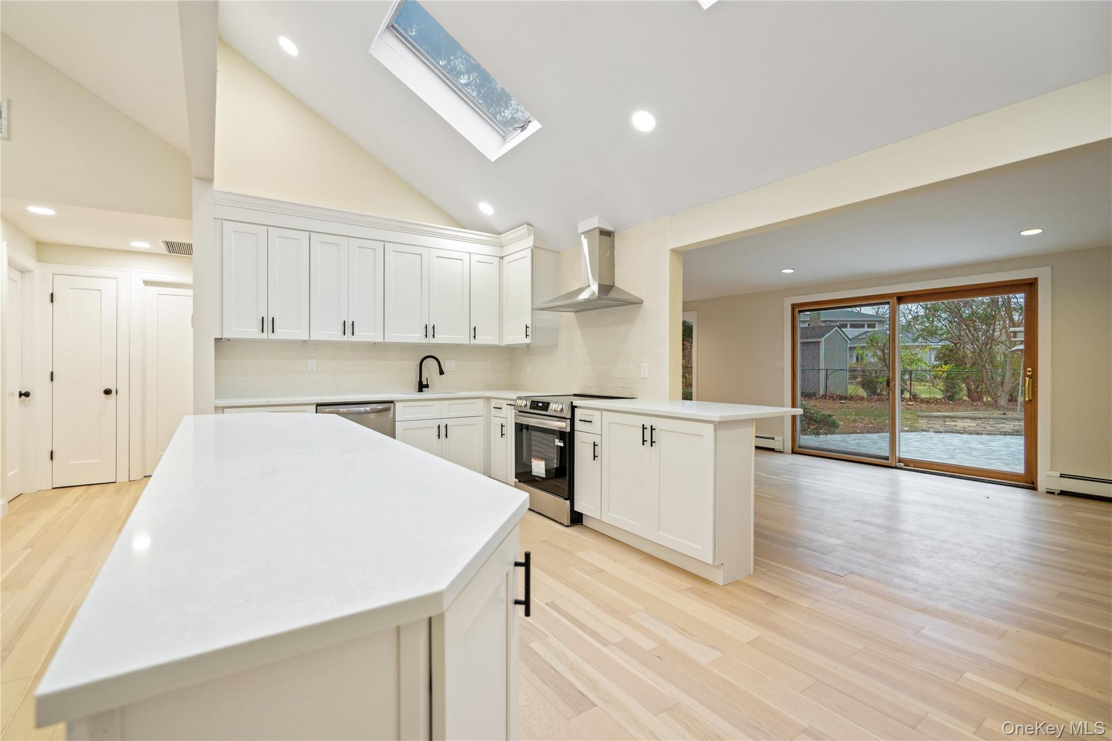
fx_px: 494
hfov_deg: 96.7
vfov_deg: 73.7
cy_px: 370
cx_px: 556
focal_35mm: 16
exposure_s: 1/10
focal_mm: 16
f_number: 5.6
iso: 500
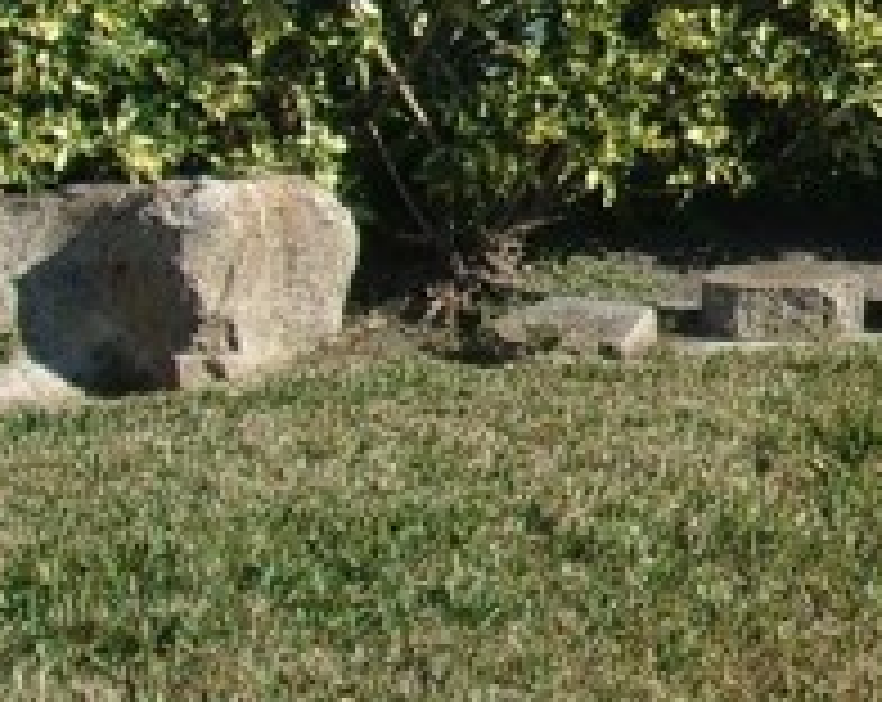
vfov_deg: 11.0
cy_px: -86
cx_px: 1377
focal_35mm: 138
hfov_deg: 13.1
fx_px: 3595
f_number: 10.4
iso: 80
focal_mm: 4.9
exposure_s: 1/100
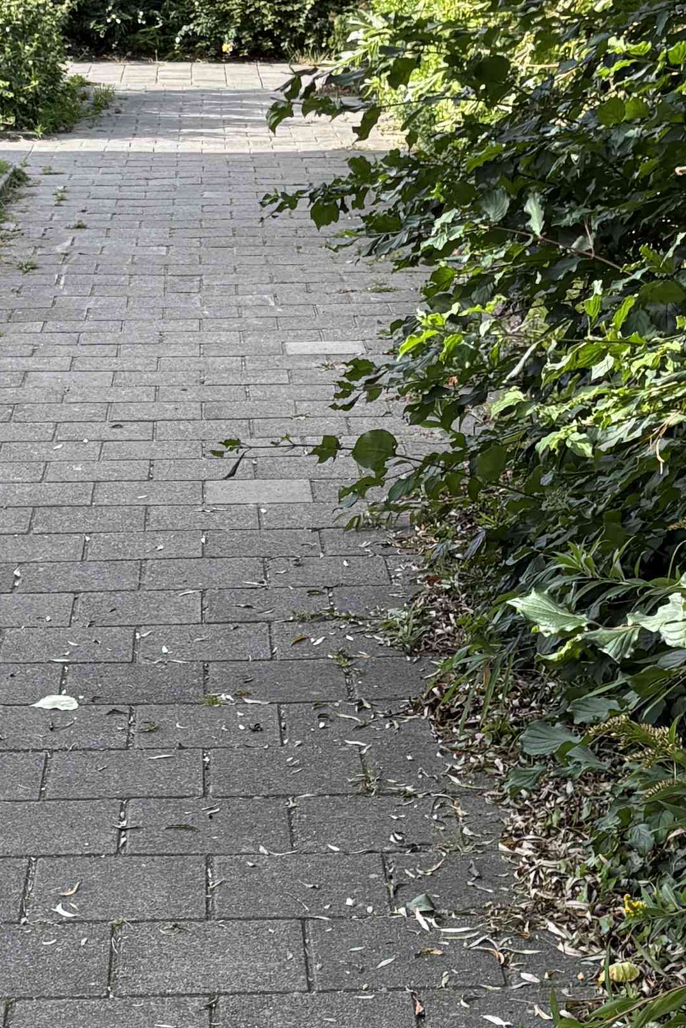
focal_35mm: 96
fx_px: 2743
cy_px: 365
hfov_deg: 14.3
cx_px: 299
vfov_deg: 21.2
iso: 50
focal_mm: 5.96
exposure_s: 1/662
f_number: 1.6
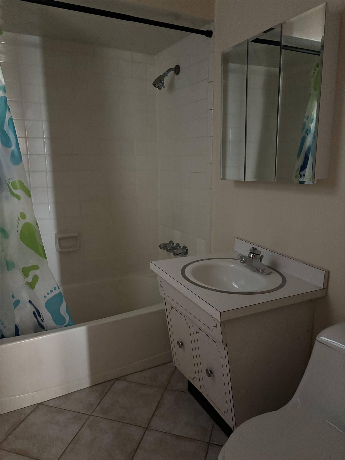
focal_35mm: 26
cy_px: 230
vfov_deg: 67.3
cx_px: 172
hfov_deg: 53.1
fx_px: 346
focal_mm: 5.96
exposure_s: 1/30
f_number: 1.6
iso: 1000
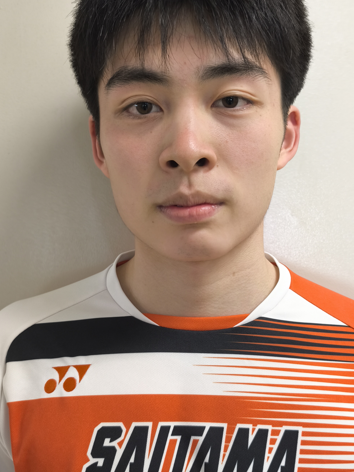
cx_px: 204
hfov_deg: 39.6
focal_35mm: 36
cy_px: 254
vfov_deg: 51.3
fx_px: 491
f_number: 1.6
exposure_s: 1/50
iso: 250
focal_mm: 6.57
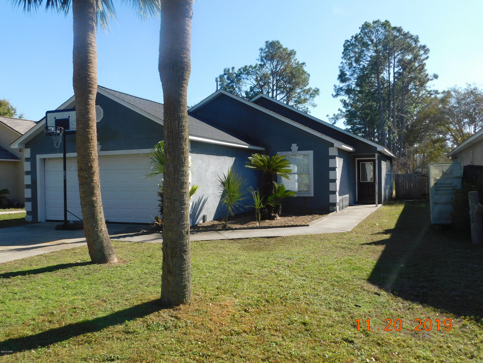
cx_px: 242
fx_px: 419
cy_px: 182
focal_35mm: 30
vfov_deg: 46.8
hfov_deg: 60.0
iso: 125
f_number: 3.2
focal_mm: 5.3
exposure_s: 1/1000
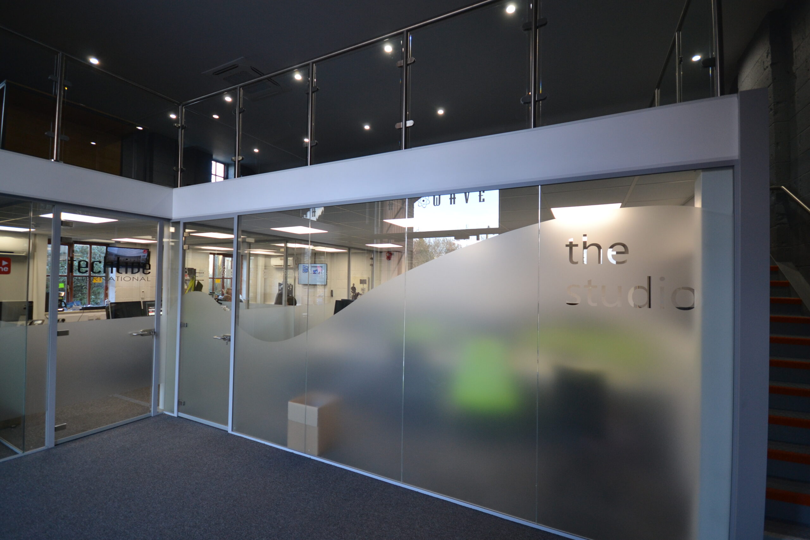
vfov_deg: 77.3
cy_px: 270
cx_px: 405
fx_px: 337
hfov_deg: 100.4
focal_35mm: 15
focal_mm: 10
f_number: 4
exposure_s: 1/60
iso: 450
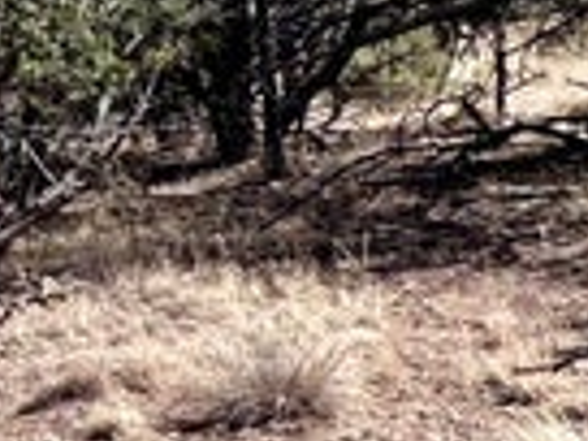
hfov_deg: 14.0
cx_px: -876
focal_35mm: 88
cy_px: -35
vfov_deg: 16.3
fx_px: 1495
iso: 40
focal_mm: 2.22
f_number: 2.2
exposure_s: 1/1553
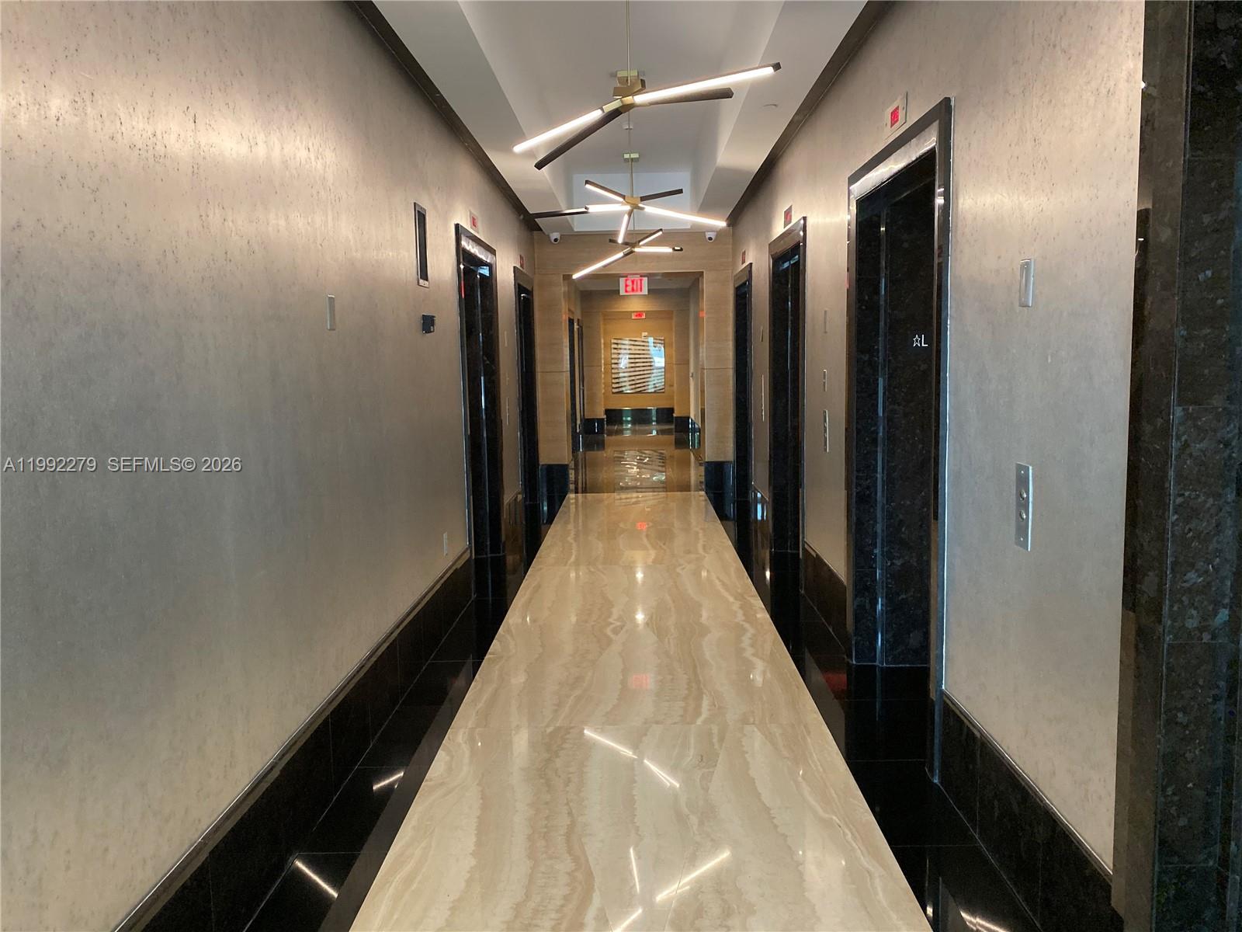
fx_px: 933
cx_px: 621
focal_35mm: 26
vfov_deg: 53.1
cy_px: 466
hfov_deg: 67.3
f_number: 1.8
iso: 320
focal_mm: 4.25
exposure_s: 1/40
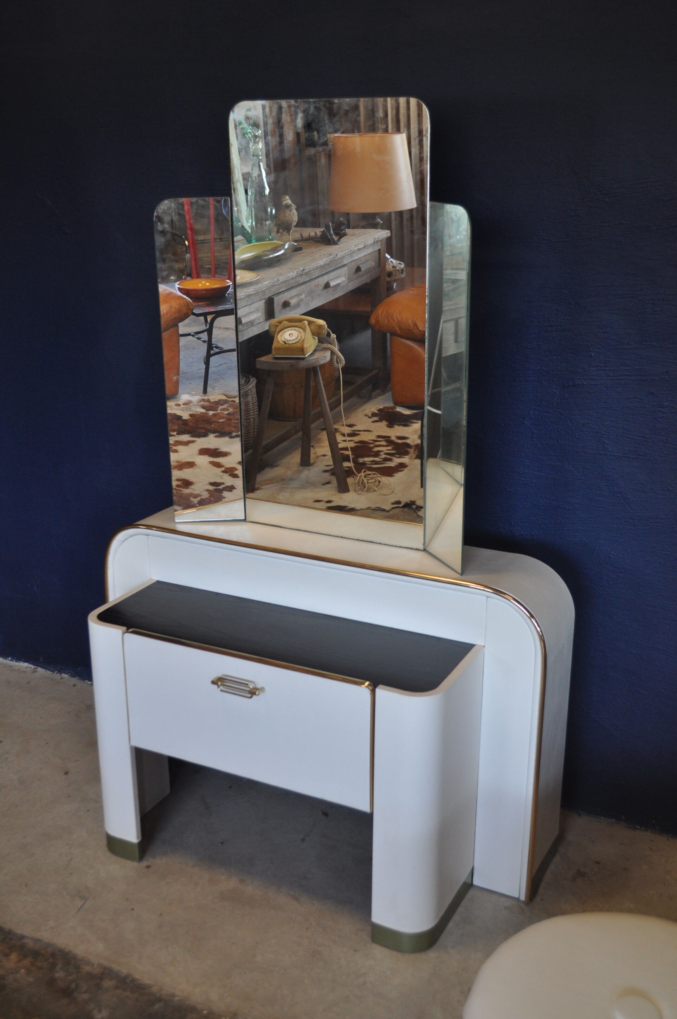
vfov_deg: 49.6
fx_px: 1103
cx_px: 338
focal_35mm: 39
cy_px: 510
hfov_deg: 34.1
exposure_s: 1/60
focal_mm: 26
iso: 720
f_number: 4.2
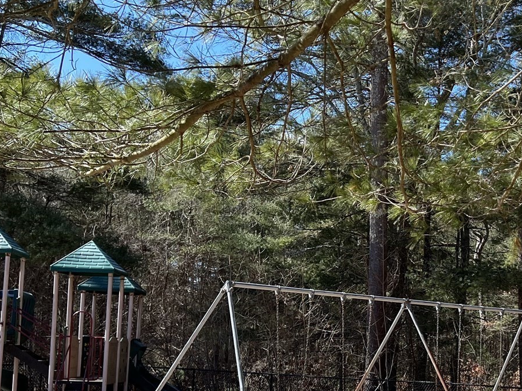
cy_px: 295
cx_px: 409
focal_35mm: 59
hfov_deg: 31.9
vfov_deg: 24.5
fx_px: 890
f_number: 1.5
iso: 50
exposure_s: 1/1531
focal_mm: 5.7
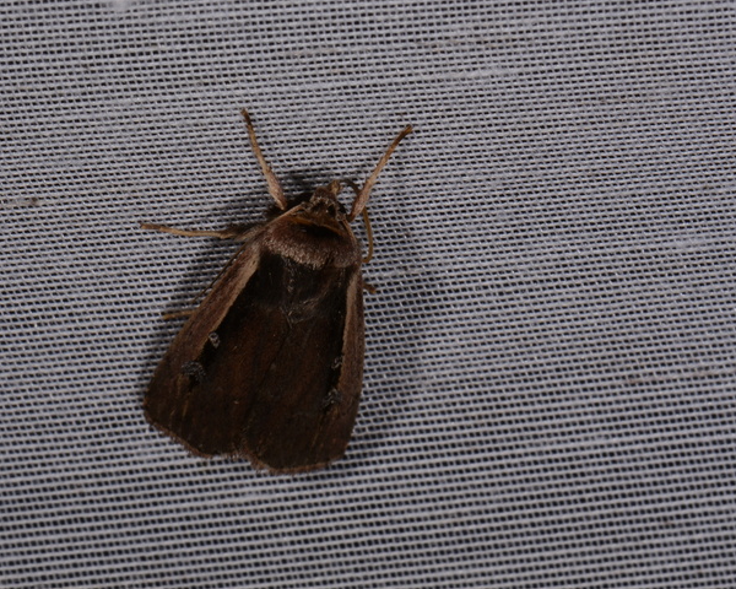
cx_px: 263
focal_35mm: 158
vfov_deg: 9.8
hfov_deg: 12.2
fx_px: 3433
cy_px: 314
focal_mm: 85
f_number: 32
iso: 100
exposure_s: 1/60
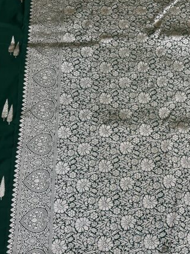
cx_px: 154
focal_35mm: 49
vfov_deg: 38.9
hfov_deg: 29.0
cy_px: 141
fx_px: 359
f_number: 1.6
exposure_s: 1/100
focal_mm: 5.1
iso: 100
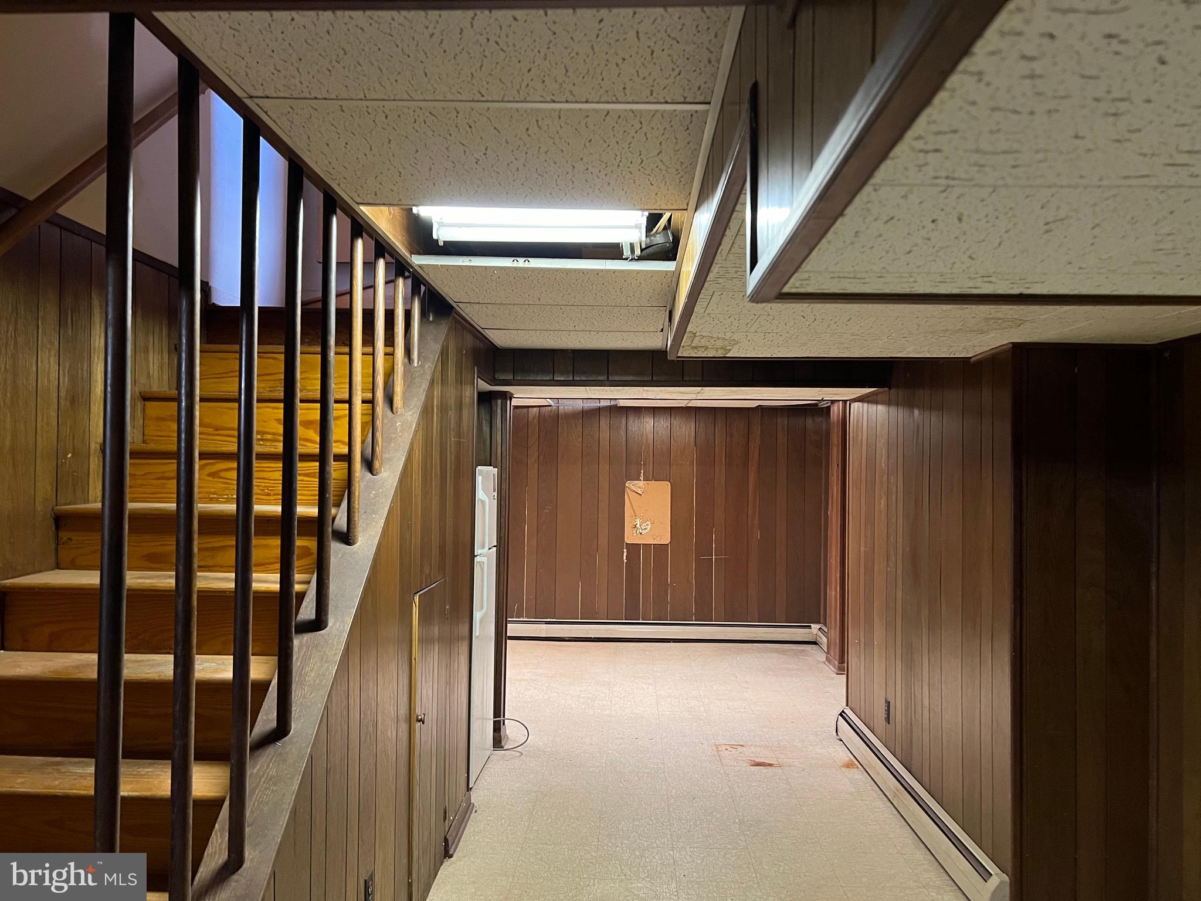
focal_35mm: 26
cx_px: 600
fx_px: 902
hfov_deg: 67.3
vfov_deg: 53.1
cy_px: 450
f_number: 1.5
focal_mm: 5.7
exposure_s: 1/40
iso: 500
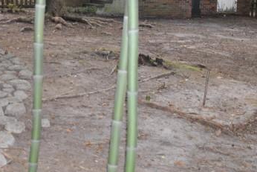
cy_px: 36
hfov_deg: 34.1
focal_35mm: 56
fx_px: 400
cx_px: 36
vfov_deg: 23.9
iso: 200
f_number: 3.5
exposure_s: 1/60
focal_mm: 18
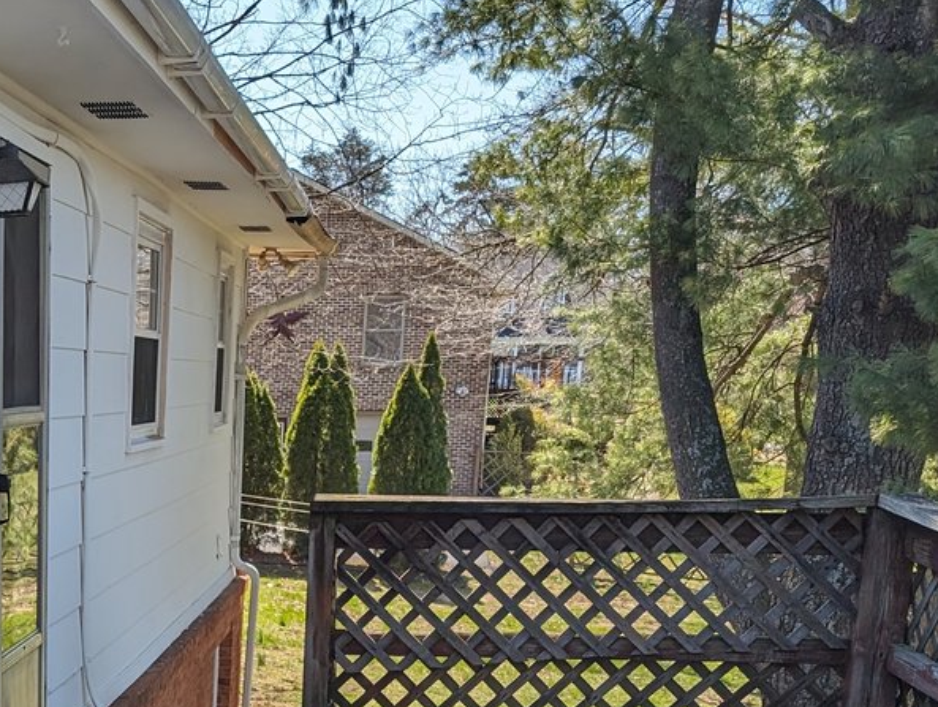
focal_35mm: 61
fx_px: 1656
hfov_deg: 29.4
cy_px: 841
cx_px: -13
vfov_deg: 22.3
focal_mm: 6.9
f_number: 1.68
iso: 20
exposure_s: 1/499
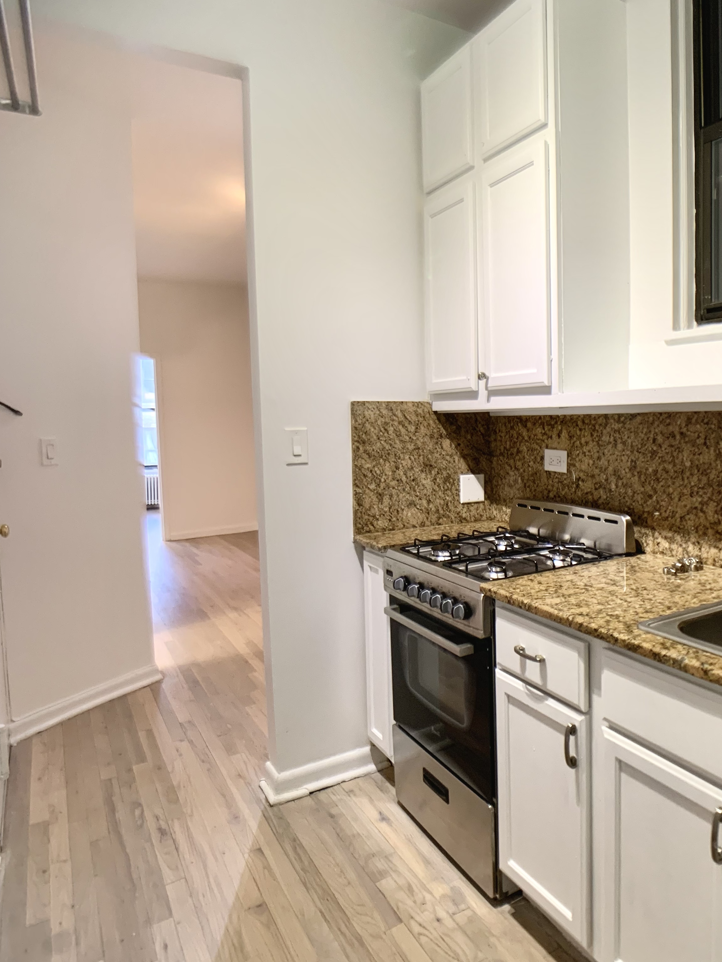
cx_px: 458
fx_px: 946
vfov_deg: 54.0
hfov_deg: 41.4
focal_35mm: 34
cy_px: 478
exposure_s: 1/60
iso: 100
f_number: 1.8
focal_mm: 4.25
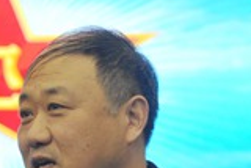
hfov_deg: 8.4
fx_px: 1710
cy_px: 167
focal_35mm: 245
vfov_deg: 5.6
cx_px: 55
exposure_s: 1/125
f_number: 5.6
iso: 1600
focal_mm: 70
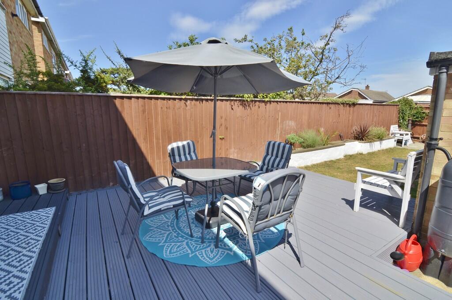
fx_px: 207
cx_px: 226
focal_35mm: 16
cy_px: 150
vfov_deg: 71.8
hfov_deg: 95.1
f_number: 8
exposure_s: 1/250
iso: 180
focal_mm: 11
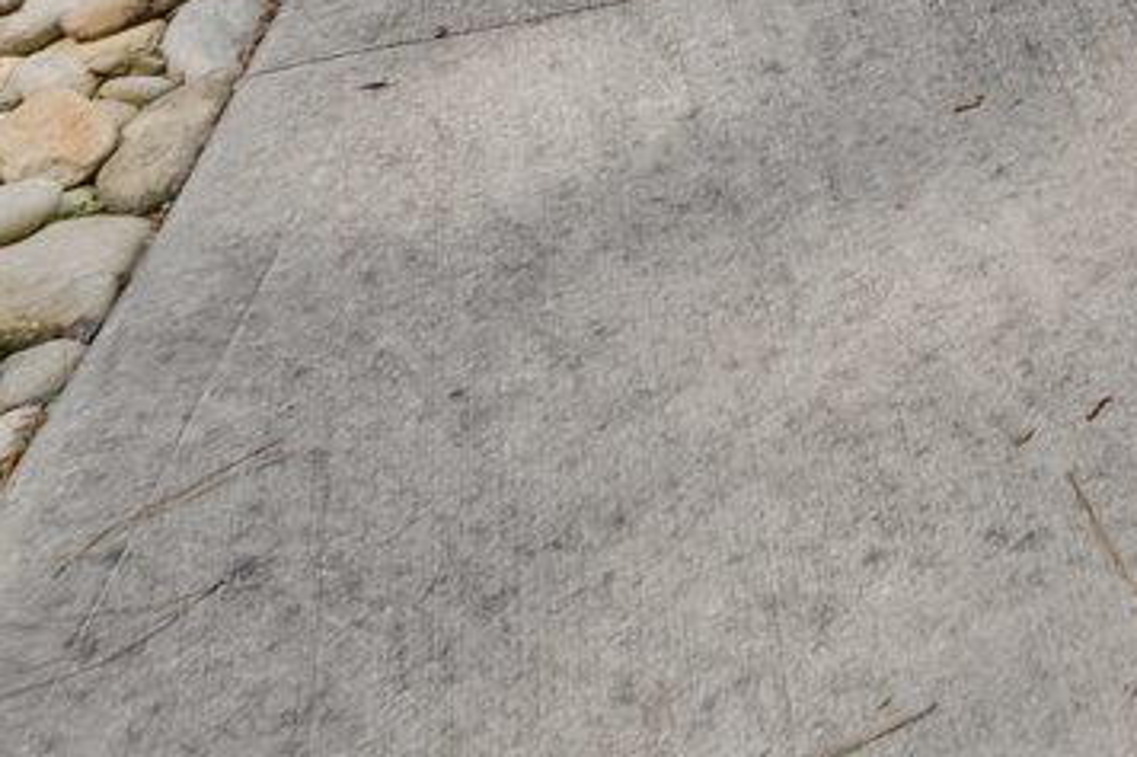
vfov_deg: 11.3
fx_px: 2904
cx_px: 2296
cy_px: -1279
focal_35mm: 92
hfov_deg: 16.6
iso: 250
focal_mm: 16
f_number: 8
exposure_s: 1/125
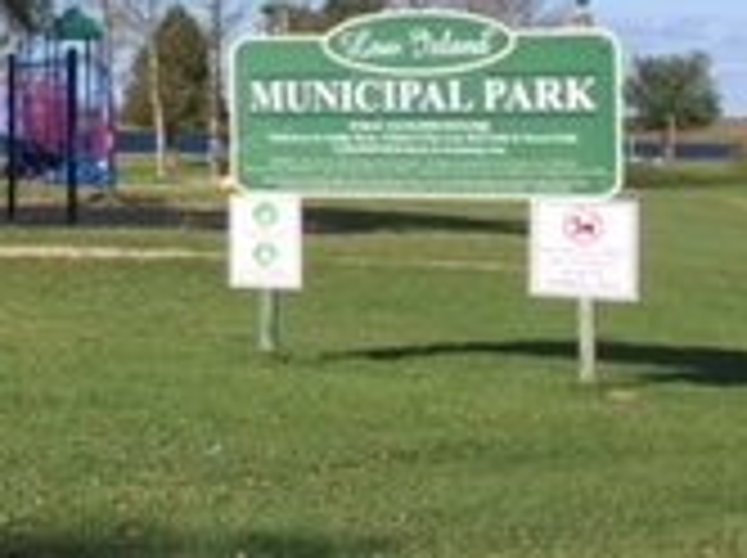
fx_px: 2413
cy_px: 54
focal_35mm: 112
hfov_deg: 16.3
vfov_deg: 13.1
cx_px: -324
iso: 32
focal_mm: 4.15
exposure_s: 1/1721
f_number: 2.2
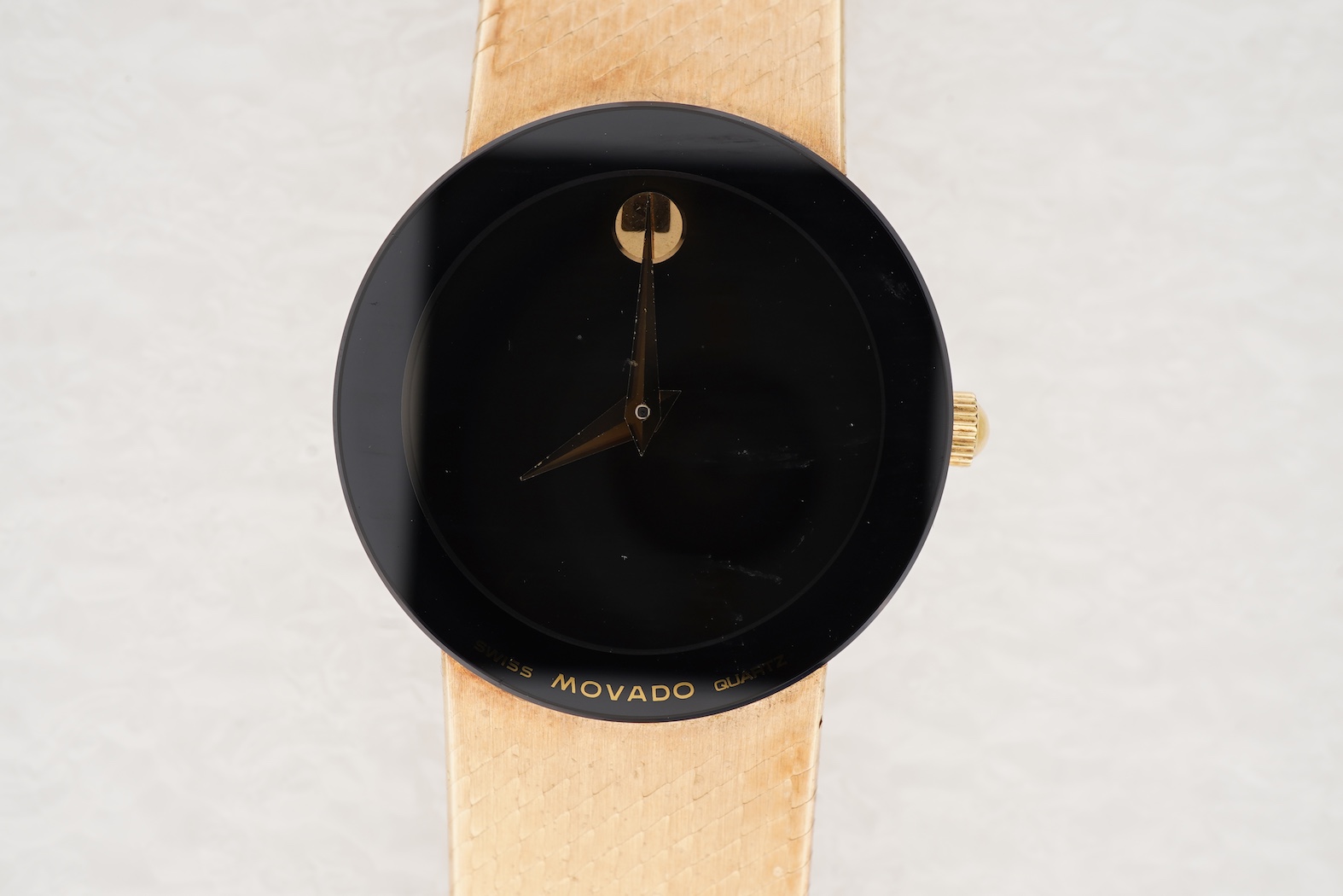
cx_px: 672
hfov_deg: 43.6
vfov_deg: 29.9
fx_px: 1679
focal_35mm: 45
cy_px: 448
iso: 160
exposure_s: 1/160
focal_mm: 30
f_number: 22
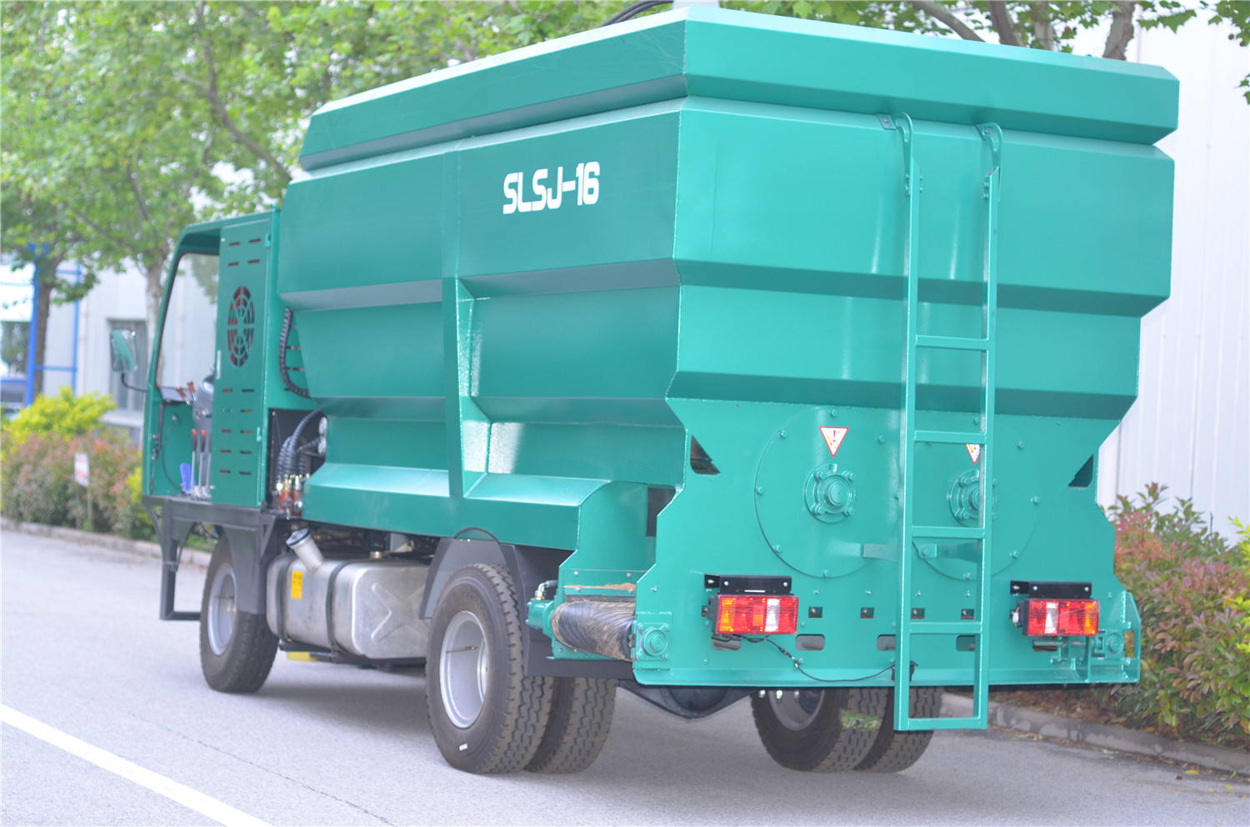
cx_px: 625
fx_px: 2598
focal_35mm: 75
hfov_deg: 27.0
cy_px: 414
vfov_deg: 18.1
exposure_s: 1/60
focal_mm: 50
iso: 500
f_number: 2.8
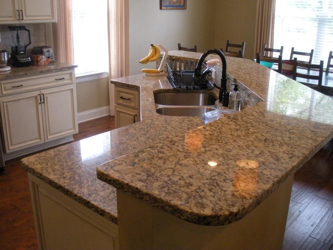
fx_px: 346
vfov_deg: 39.7
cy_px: 125
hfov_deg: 51.4
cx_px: 166
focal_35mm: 36
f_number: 3.5
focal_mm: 6.3
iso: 400
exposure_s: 1/41
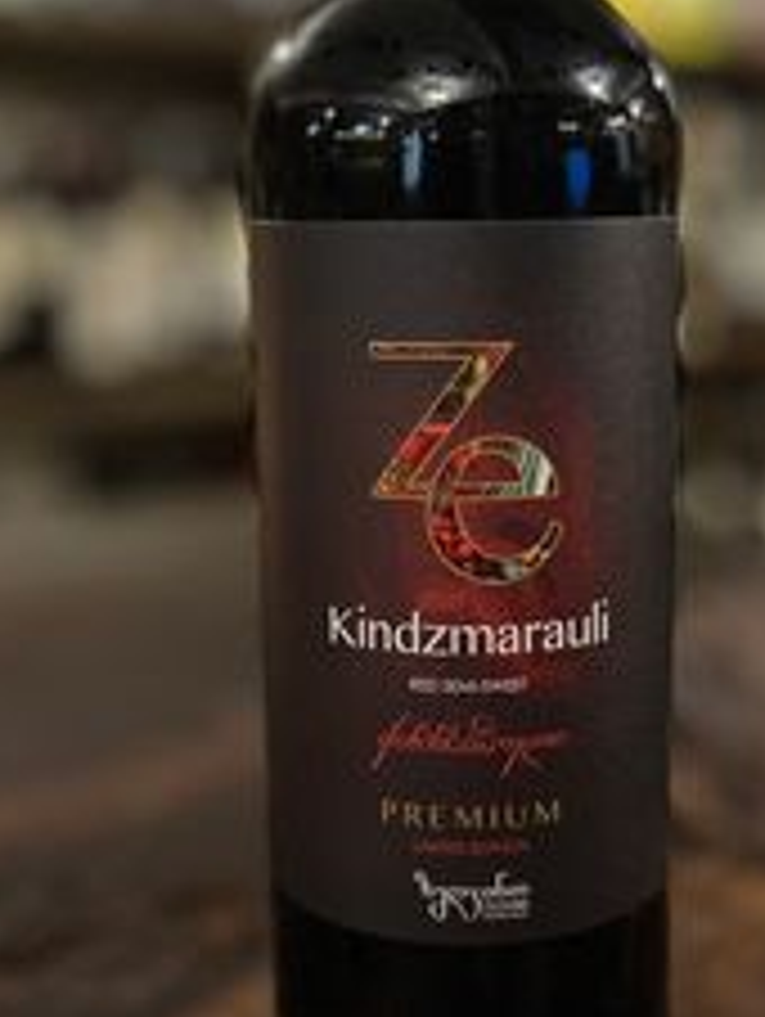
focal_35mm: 49
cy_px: 302
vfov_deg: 38.2
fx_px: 1441
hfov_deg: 29.7
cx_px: 450
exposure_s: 1/25
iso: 640
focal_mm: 5.1
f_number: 1.6
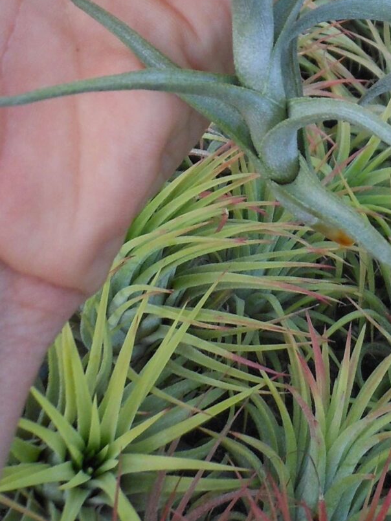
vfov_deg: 19.2
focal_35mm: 89
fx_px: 1340
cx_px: 404
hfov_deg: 16.2
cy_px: -269
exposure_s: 1/160
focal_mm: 5
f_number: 3.7
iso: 80
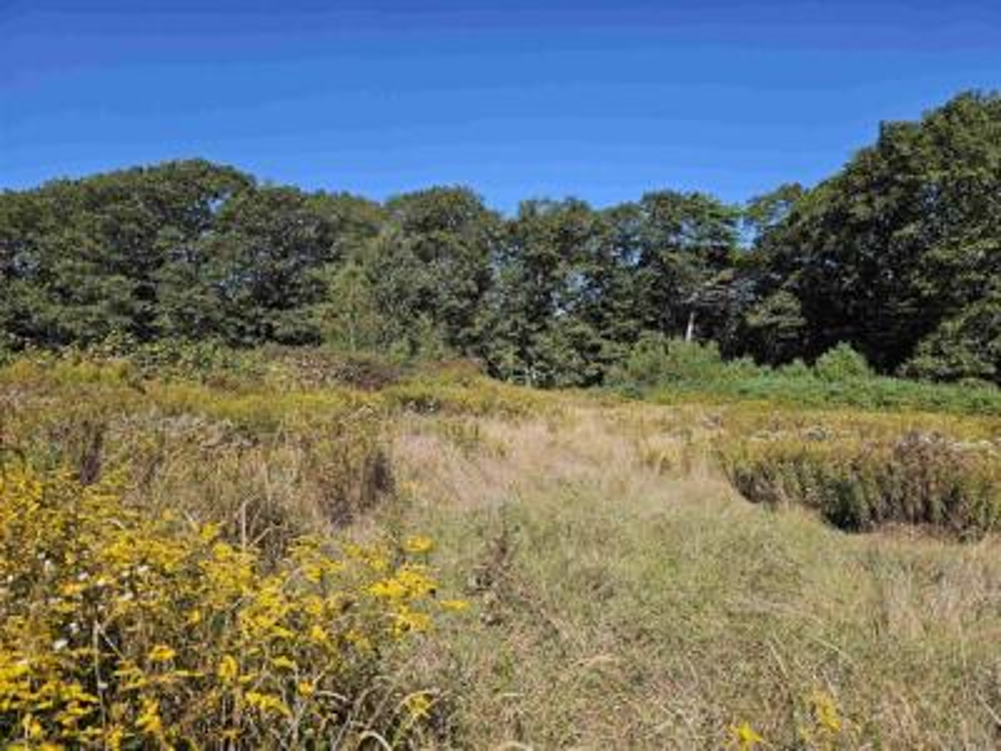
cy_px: 376
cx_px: 500
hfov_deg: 73.9
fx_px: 665
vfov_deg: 58.9
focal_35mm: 23
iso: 10
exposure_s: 1/807
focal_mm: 6.3
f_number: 1.7
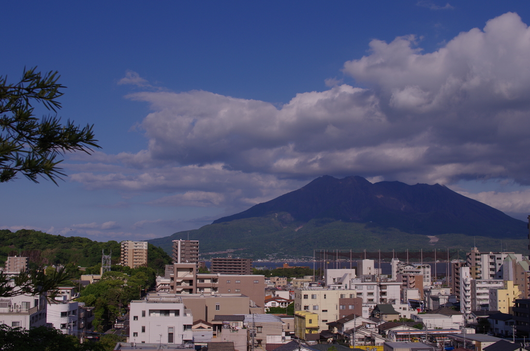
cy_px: 176
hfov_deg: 43.7
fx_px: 661
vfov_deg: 29.7
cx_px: 265
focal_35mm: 45
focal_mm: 30
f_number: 7.1
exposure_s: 1/800
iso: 100
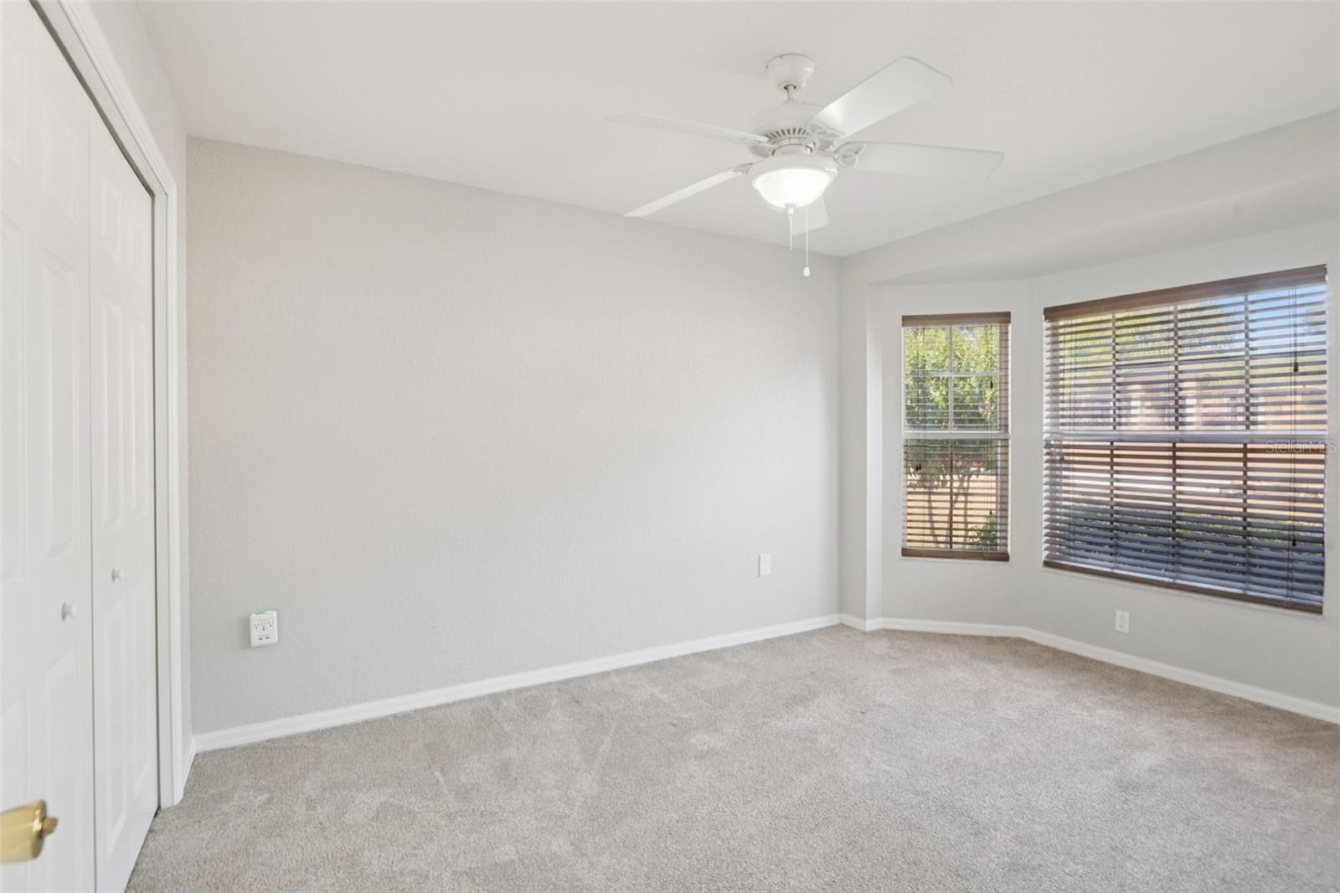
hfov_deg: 93.3
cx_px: 670
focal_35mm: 17
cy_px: 446
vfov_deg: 70.4
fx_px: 633
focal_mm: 17
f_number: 8
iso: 400
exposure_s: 1/40
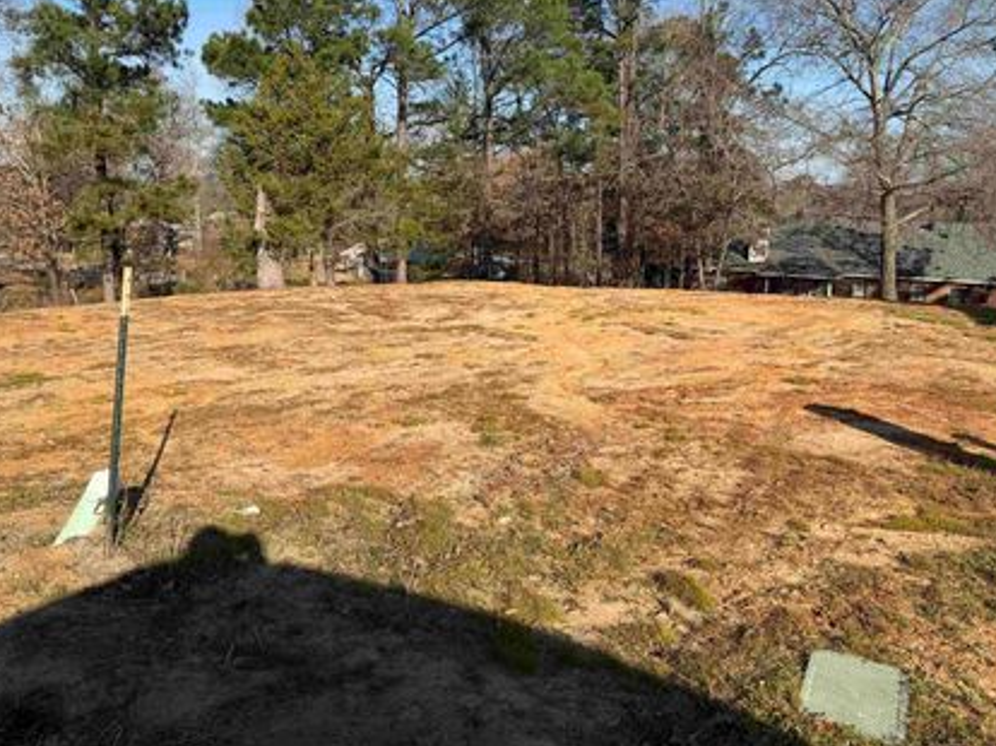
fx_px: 834
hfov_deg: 61.7
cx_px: 510
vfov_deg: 48.2
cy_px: 355
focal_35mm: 29
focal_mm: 6.76
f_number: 1.78
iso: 80
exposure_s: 1/3953
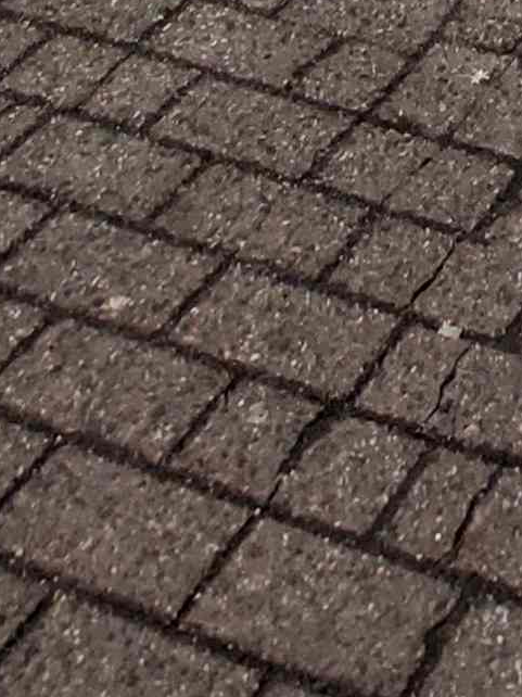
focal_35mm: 81
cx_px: 1045
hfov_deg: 14.9
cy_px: -1178
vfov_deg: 13.1
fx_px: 1630
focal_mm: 1.74
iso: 50
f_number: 2.2
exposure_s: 1/417
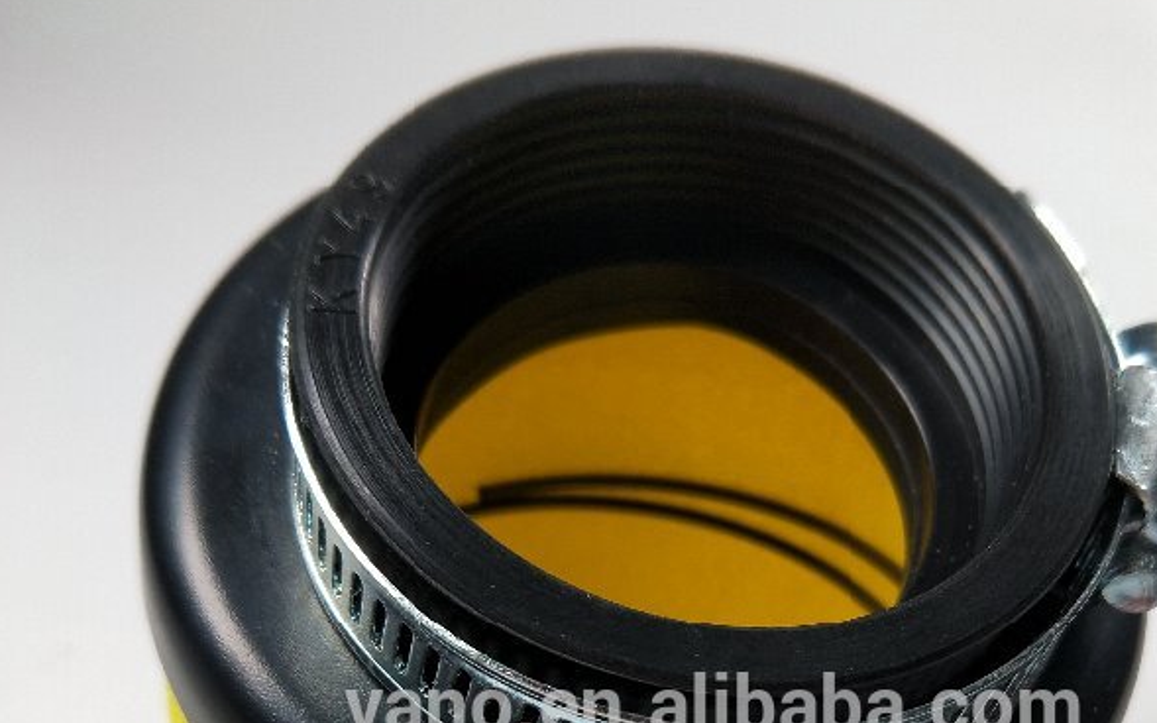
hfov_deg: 44.0
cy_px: 733
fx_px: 1419
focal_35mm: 45
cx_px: 715
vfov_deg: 26.9
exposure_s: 1/155
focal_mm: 4.27
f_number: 1.7
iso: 33
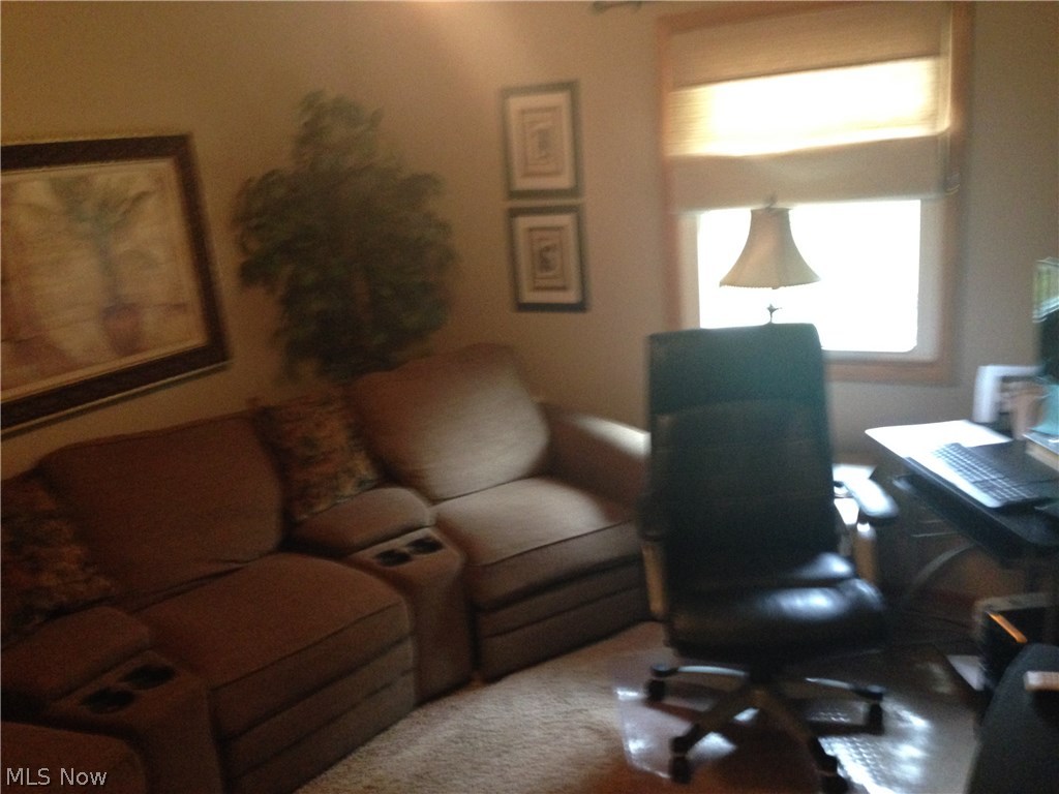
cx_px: 530
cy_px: 397
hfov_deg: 55.4
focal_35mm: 33
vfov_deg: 42.9
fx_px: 1010
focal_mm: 4.12
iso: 400
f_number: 2.4
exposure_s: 1/15
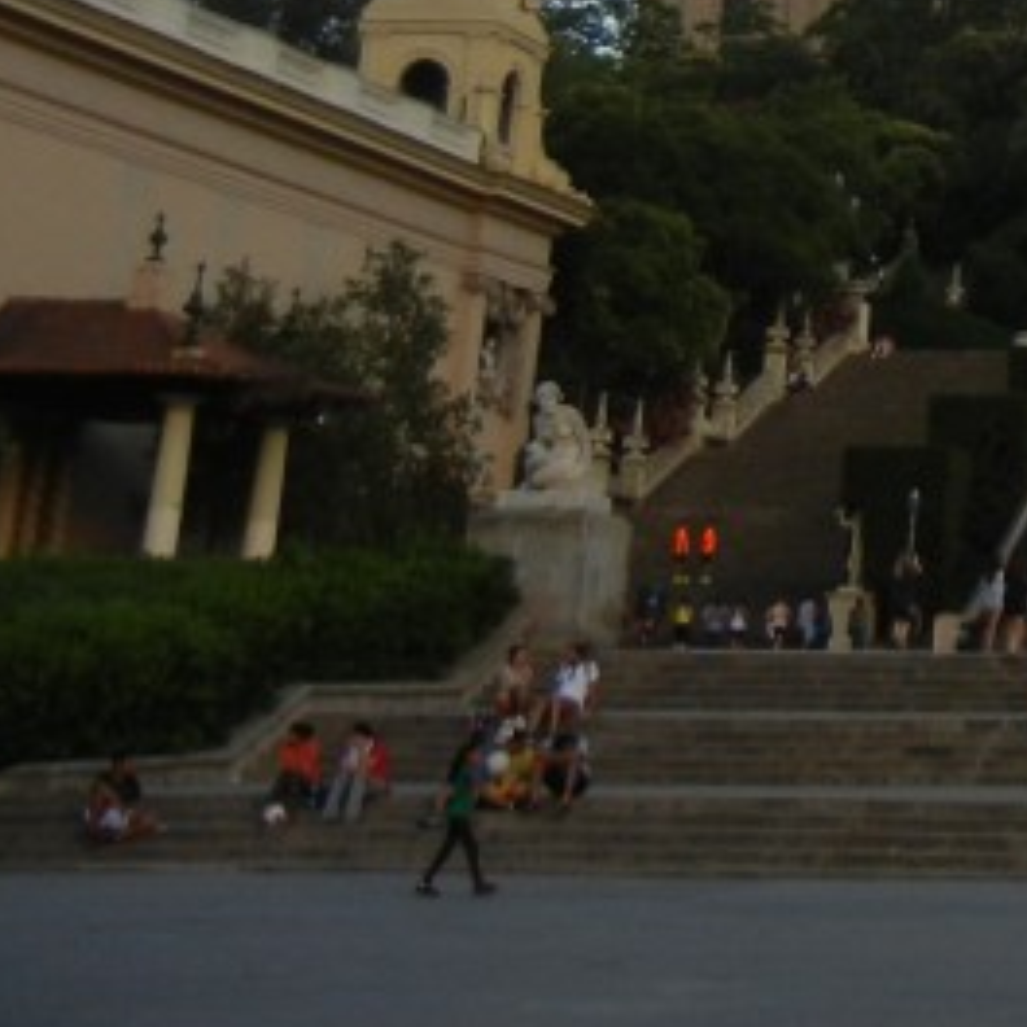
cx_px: 1754
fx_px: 3457
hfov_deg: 15.0
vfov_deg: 16.0
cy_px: -311
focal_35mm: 103
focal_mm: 5.4
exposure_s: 1/348
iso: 160
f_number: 3.5
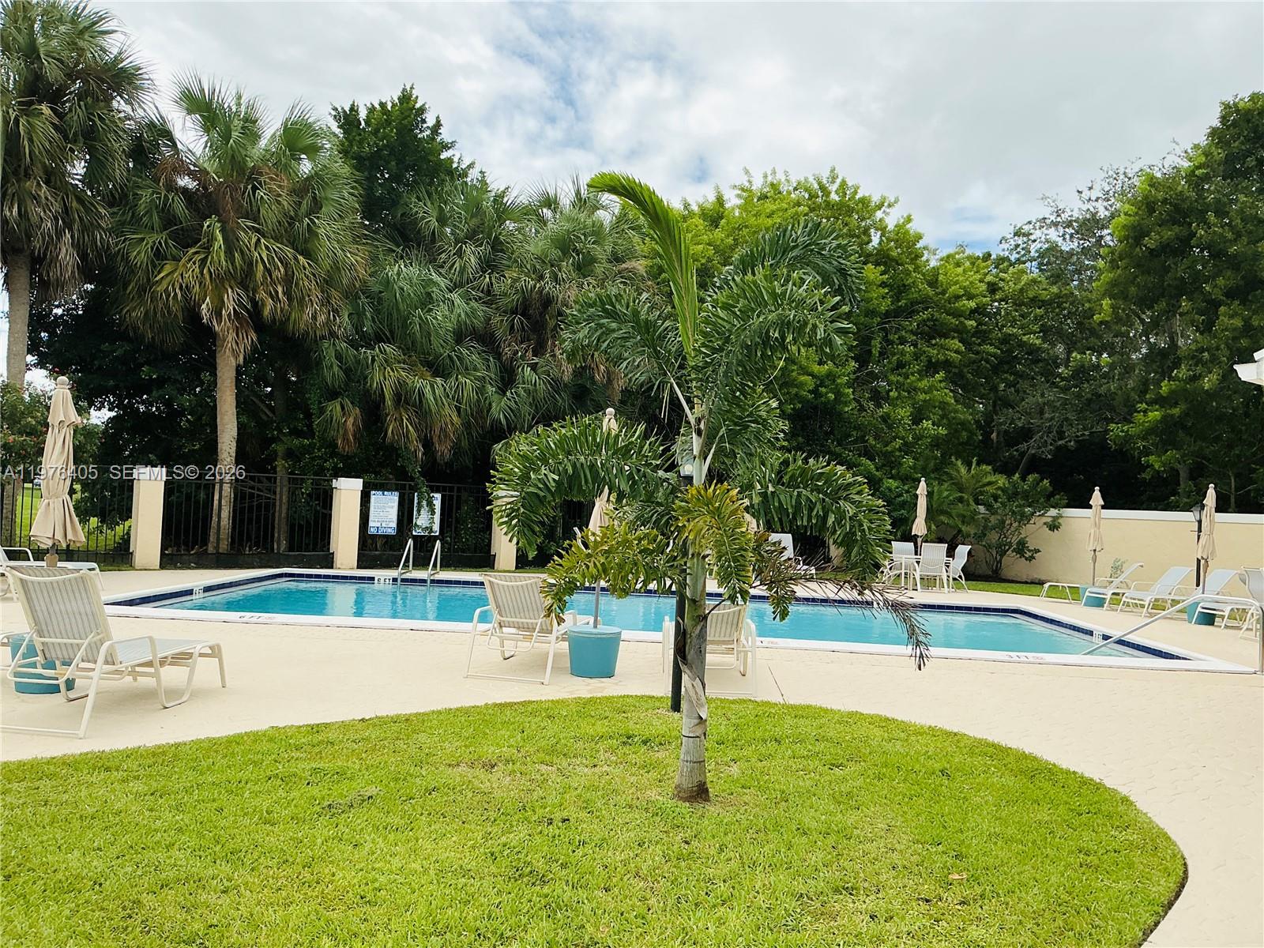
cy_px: 474
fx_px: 1059
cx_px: 632
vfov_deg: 48.2
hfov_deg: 61.7
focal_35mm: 29
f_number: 1.8
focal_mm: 3
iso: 25
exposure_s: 1/1984
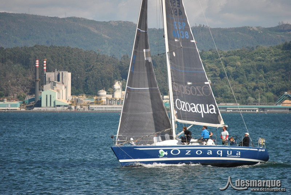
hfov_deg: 7.6
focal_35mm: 270
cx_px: 146
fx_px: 2186
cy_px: 98
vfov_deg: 5.1
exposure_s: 1/500
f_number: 5.6
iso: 100
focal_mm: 180
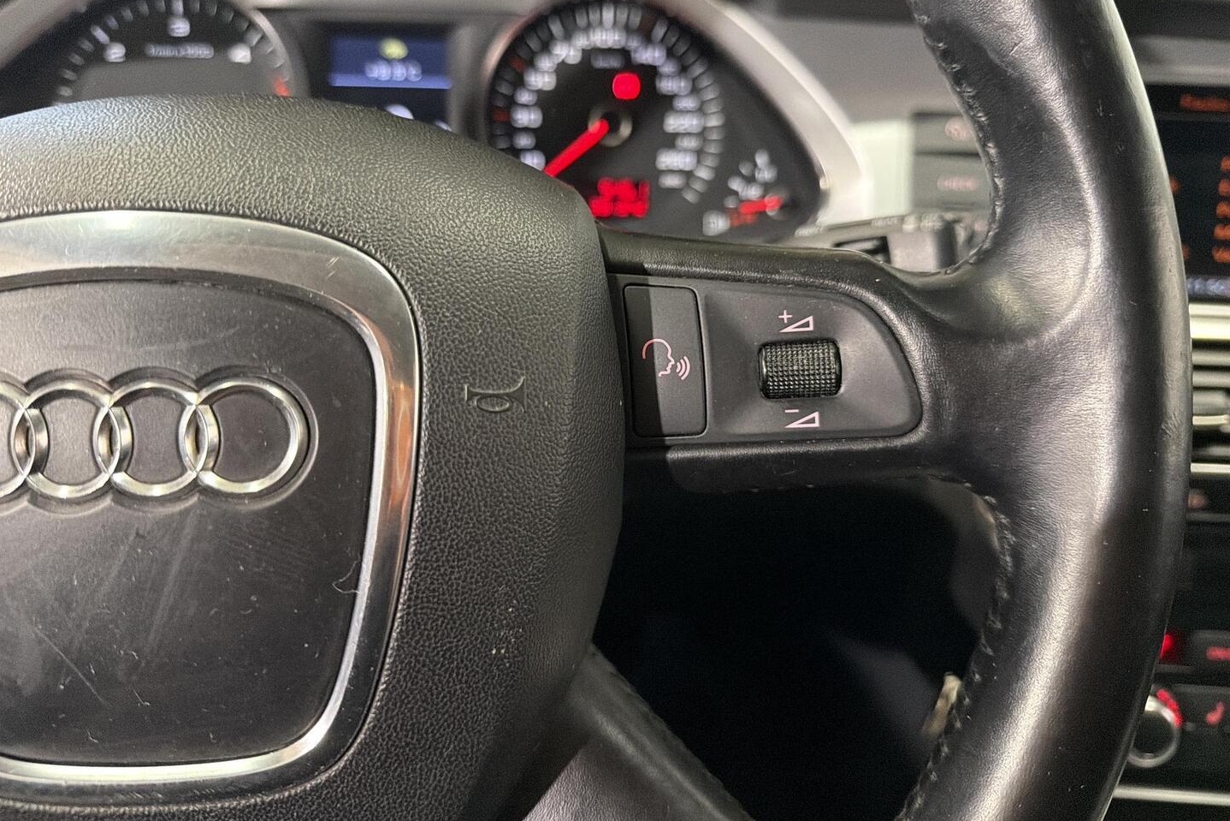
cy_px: 368
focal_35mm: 25
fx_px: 854
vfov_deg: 51.2
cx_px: 615
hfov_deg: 71.5
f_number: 1.78
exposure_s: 1/100
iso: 2000
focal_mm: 6.76
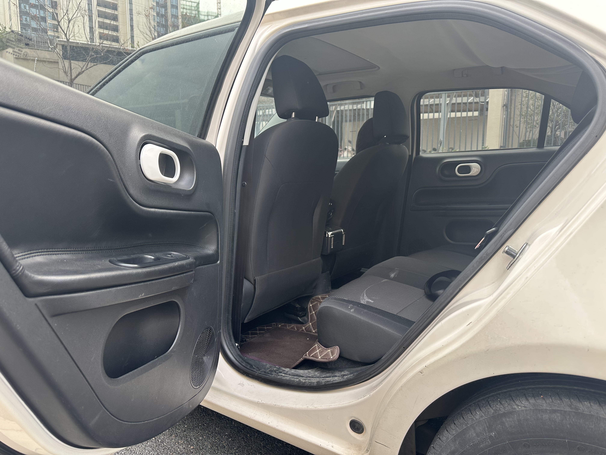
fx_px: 420
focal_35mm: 24
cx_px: 303
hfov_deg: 71.6
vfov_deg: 56.8
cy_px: 228
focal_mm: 6.86
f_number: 1.78
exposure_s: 1/172
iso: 80
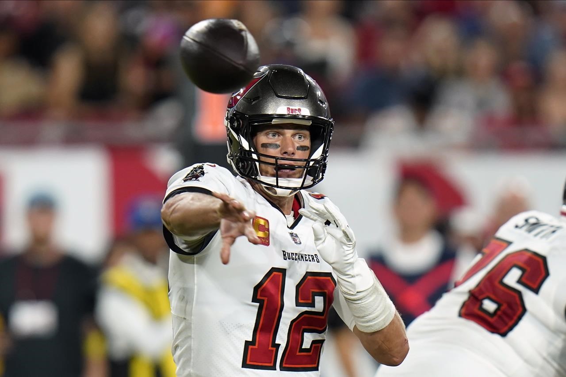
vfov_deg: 3.4
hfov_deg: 5.2
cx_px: 283
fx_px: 6288
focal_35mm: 400
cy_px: 188
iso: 2000
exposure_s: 1/1250
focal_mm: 400
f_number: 3.2
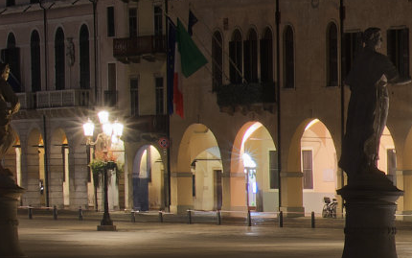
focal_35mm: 273
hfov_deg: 7.2
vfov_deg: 4.8
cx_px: 994
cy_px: 264
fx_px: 3066
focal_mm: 48
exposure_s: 30
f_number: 16
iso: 100
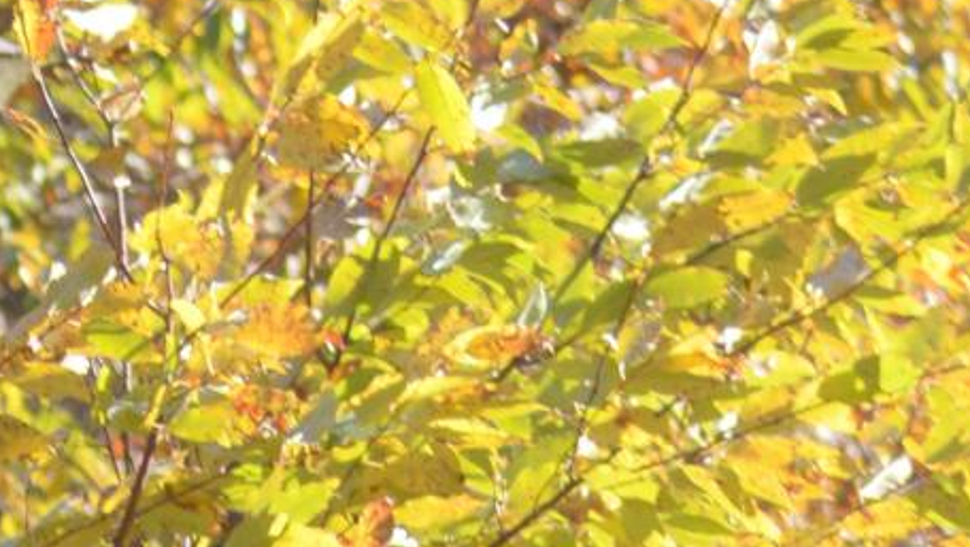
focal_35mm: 378
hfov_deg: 5.7
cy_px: -84
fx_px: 9734
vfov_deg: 3.2
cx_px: -377
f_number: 4.2
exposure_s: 1/250
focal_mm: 55
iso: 100
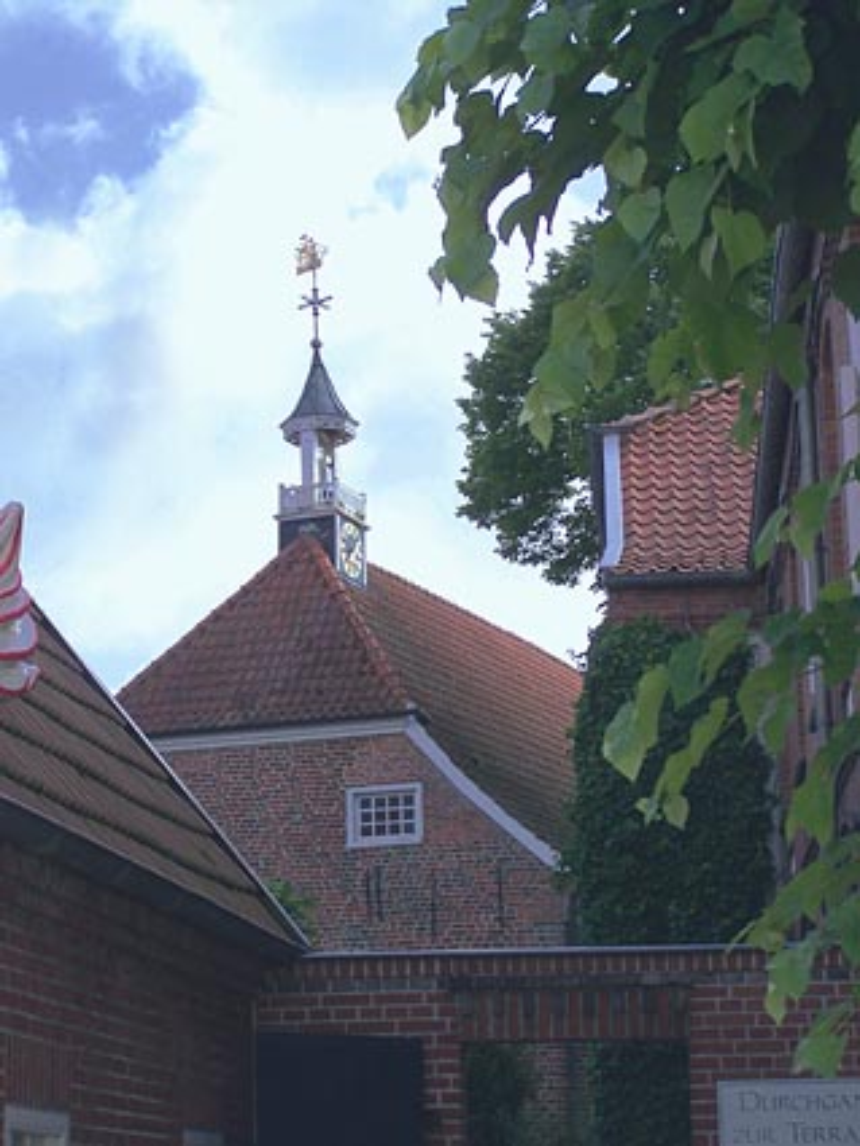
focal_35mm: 82
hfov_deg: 18.0
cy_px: 573
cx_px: 430
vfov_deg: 23.8
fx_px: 2715
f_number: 3.2
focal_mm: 13.7
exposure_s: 1/500
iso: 64
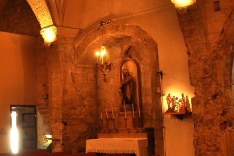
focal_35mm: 58
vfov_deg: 23.0
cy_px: 30
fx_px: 377
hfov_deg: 34.1
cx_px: 71
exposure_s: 1/50
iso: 500
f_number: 3.5
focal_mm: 18
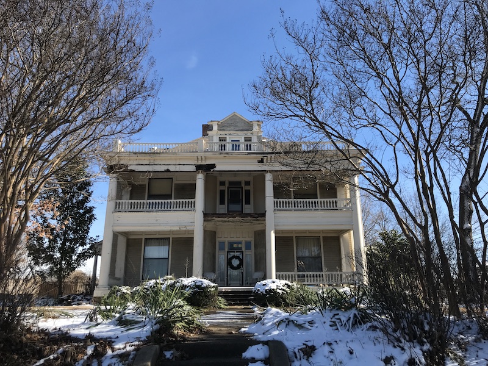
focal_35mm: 28
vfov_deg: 49.7
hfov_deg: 63.4
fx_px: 395
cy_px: 183
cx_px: 244
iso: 20
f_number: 1.8
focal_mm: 3.99
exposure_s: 1/1168
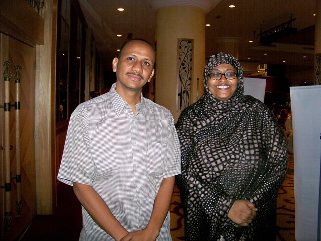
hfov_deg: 55.4
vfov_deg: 42.9
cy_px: 120
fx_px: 306
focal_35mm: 33
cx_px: 160
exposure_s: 1/30
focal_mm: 5.85
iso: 200
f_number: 2.8
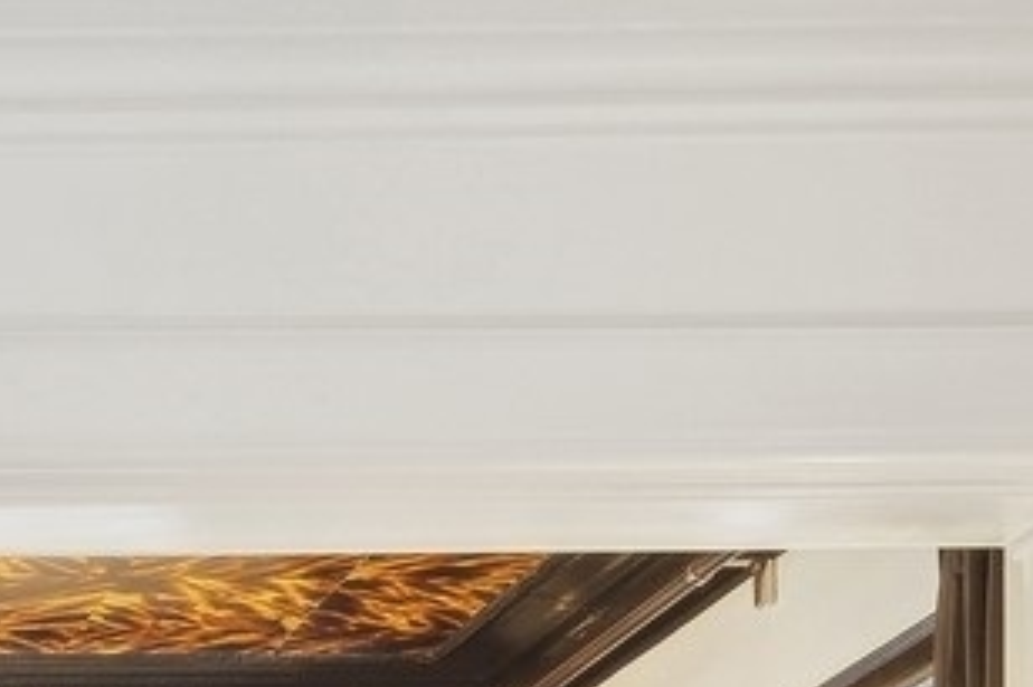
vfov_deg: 7.8
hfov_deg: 11.9
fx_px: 4617
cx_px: -778
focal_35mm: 161
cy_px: 1743
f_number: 8
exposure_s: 1/15
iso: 320
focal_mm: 21
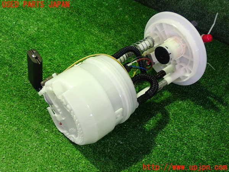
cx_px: 114
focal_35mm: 44
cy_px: 86
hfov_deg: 42.9
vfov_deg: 32.9
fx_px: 291
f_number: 2.9
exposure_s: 1/20
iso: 800
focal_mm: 7.84
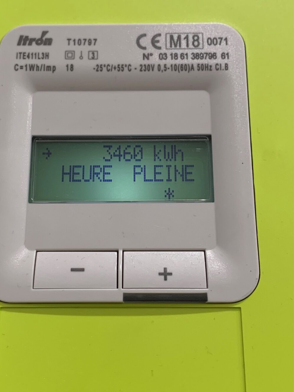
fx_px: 566
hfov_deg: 29.1
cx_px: 127
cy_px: 198
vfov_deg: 38.2
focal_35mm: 50
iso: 100
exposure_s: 1/60
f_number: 1.8
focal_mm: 4.25
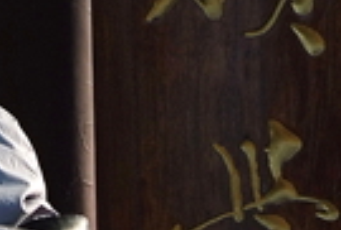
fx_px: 3022
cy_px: 647
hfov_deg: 6.4
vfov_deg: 4.2
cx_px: 336
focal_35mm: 318
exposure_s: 1/285
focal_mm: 32
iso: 200
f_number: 9
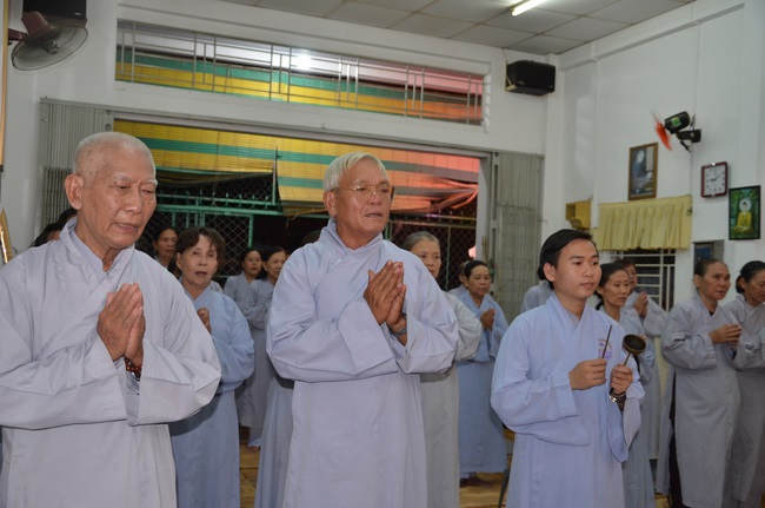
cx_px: 382
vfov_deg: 34.1
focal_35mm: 39
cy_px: 254
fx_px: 827
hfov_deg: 49.6
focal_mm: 26
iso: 640
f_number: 4.5
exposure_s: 1/60
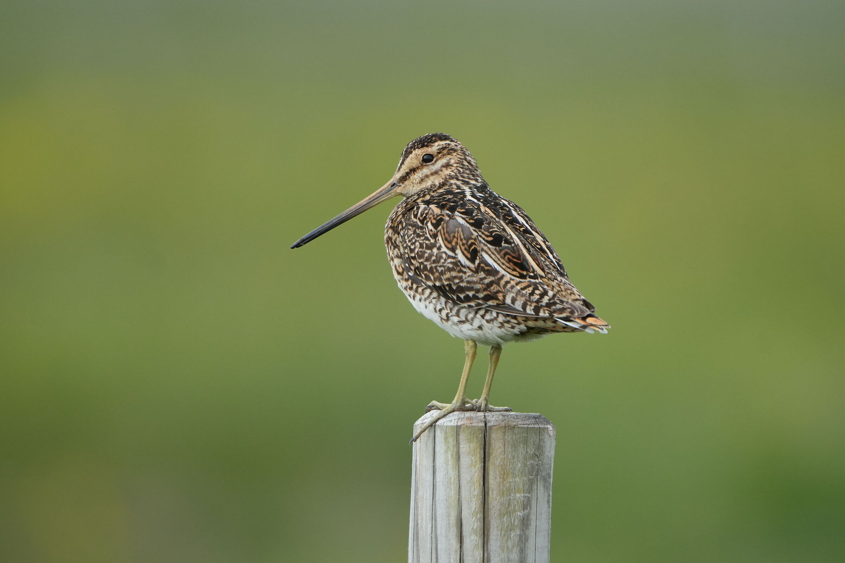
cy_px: 282
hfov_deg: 2.3
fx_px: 21123
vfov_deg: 1.5
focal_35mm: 900
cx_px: 422
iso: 800
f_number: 6.3
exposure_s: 1/1600
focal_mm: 600
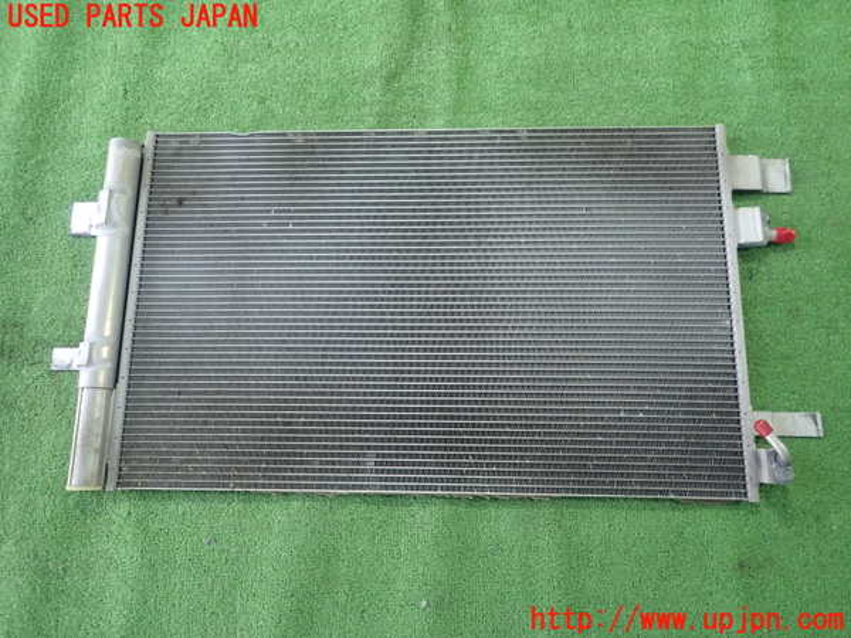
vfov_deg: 54.9
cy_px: 319
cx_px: 426
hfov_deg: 69.4
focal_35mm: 25
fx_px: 615
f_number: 2
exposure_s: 1/60
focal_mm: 4.5
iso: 200
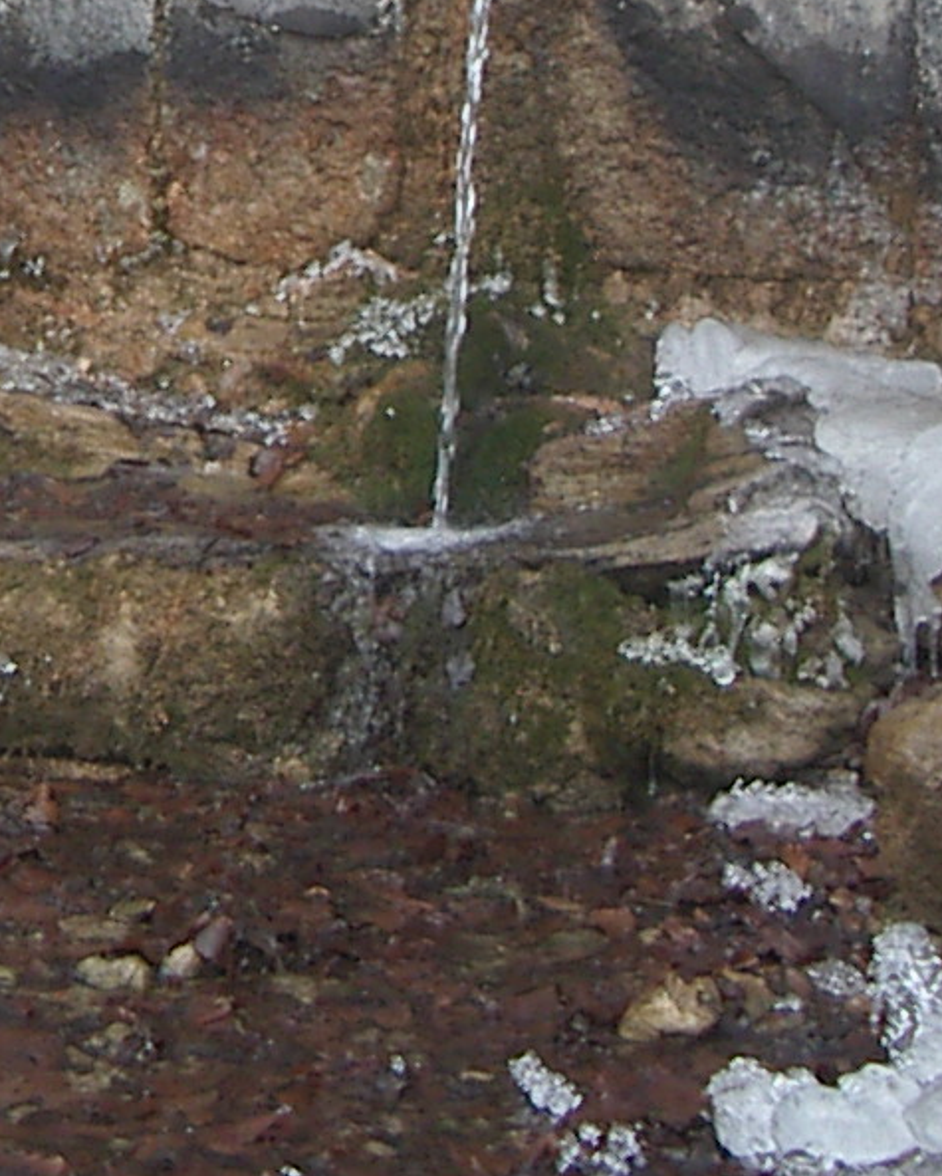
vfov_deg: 14.7
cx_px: -351
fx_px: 4457
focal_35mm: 128
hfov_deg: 11.7
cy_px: -71
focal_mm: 5.8
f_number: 2.6
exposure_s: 1/160
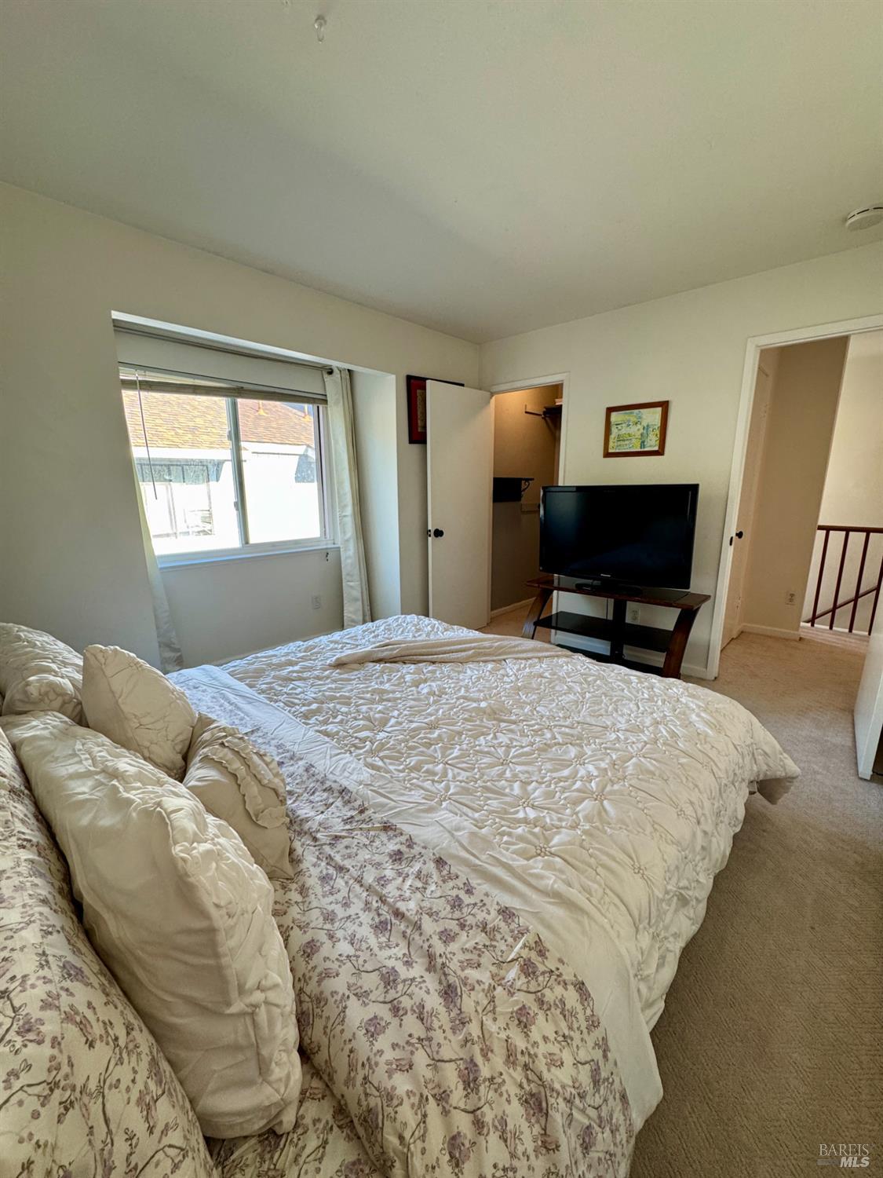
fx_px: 476
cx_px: 442
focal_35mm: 14
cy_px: 589
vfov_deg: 102.1
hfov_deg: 85.7
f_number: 2.2
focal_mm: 2.22
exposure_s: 1/120
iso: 200
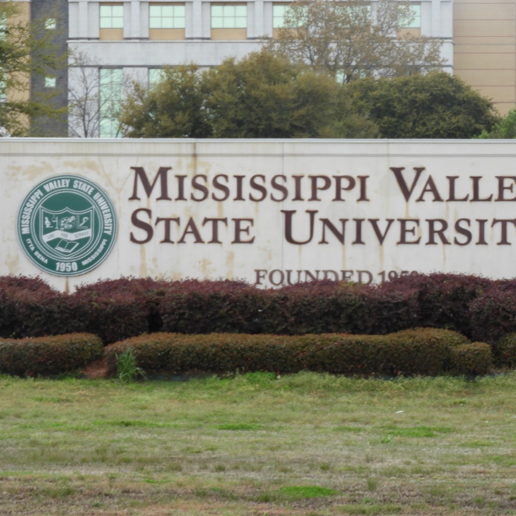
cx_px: 303
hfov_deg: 7.4
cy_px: 259
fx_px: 3997
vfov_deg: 7.4
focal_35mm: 237
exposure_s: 1/60
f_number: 5.3
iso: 100
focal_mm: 35.8
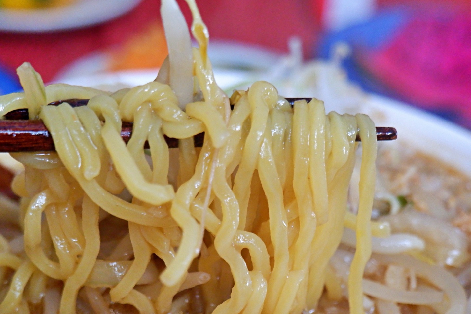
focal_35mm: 70
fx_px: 916
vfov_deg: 19.5
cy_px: 170
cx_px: 215
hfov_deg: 28.8
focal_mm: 26.4
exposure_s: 1/56
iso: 2500
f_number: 4.4
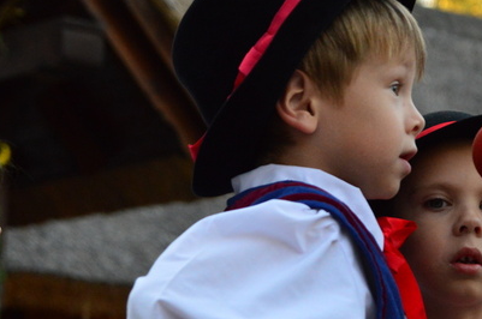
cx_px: 412
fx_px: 2486
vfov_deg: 7.4
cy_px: 237
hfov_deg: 11.0
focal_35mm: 186
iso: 1600
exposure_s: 1/320
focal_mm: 70
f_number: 5.6
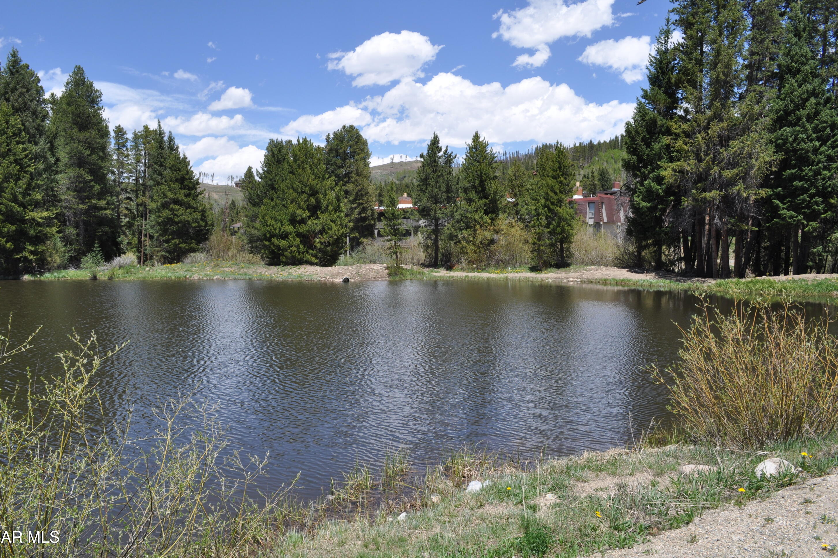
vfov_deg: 46.4
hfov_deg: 65.5
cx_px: 411
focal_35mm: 28
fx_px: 652
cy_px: 275
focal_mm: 18
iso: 200
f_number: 9
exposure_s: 1/320
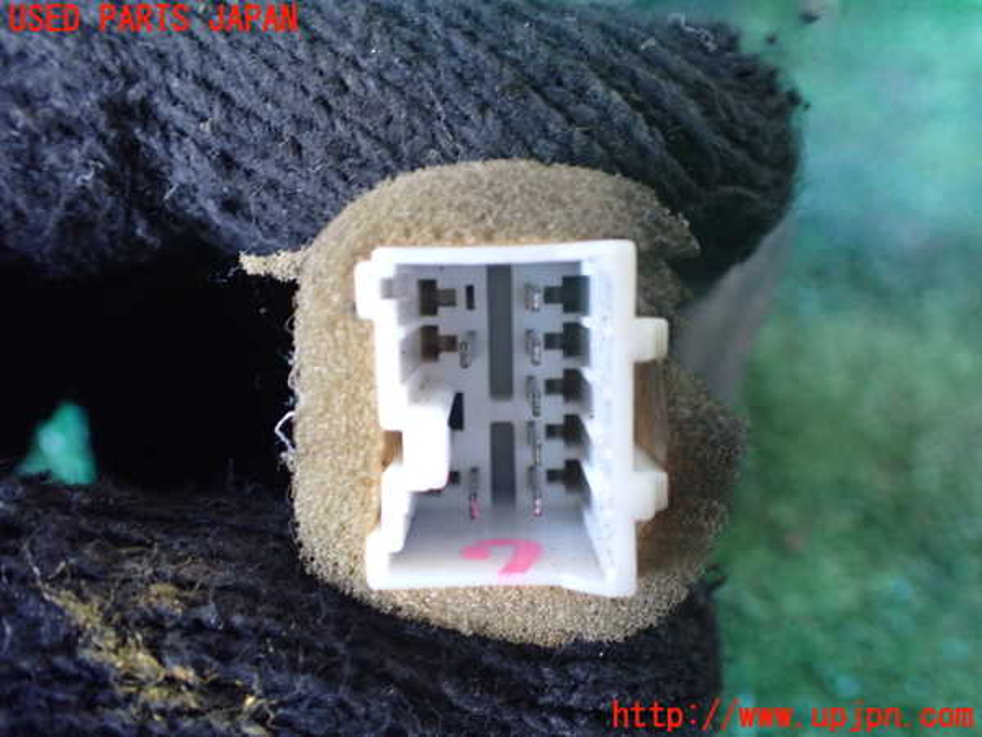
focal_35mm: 30
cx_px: 491
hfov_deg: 60.0
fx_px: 851
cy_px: 368
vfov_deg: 46.8
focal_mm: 5.4
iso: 800
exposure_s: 1/80
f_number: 2.3
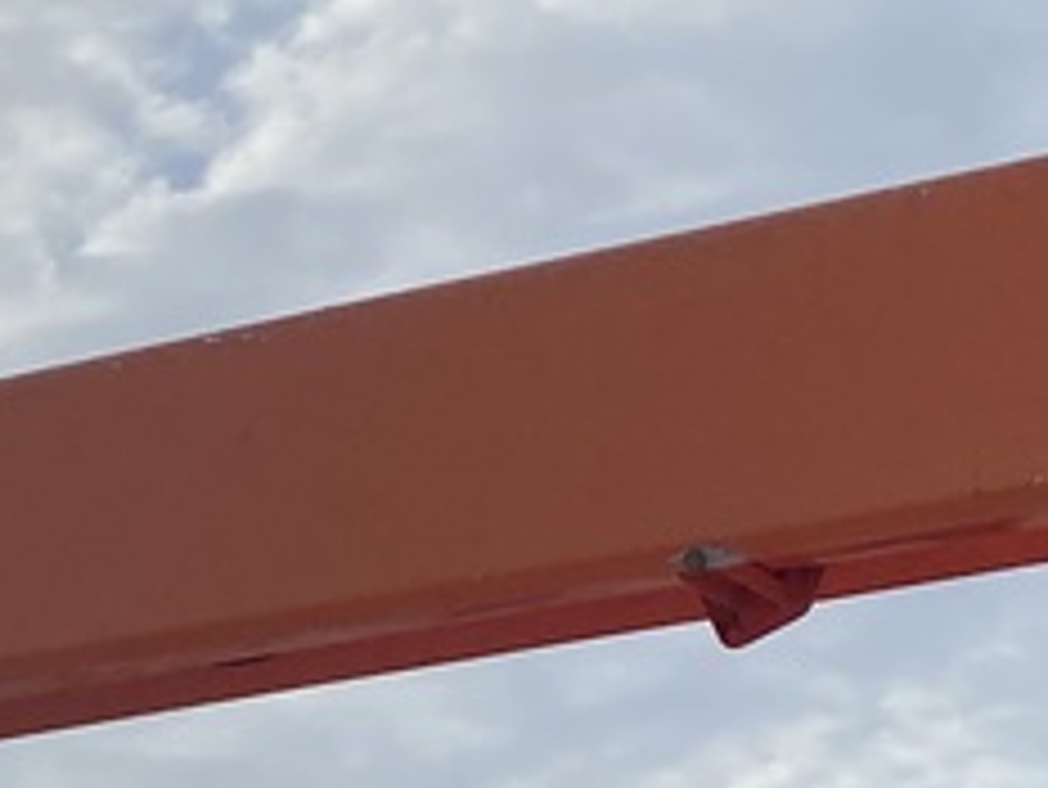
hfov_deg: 13.9
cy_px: 1684
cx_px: -454
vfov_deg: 10.1
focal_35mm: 134
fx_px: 4059
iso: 32
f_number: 1.8
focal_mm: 4.25
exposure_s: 1/3300
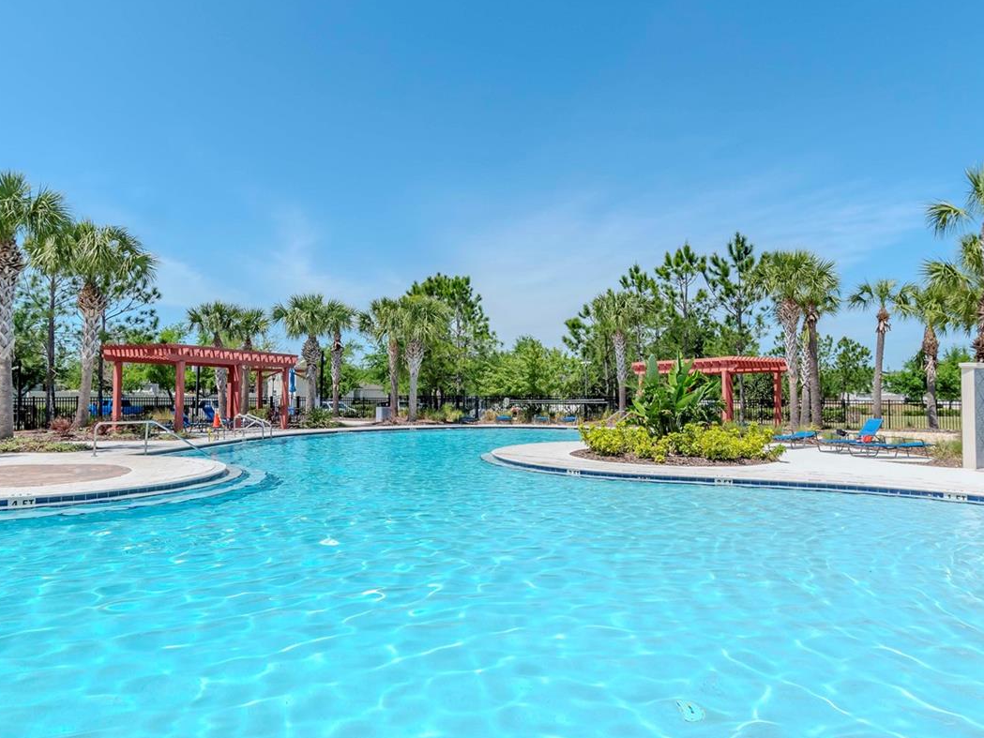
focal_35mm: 22
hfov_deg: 76.4
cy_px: 419
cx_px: 496
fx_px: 625
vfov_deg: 60.9
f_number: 7.1
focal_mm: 10
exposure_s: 1/1000
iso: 500
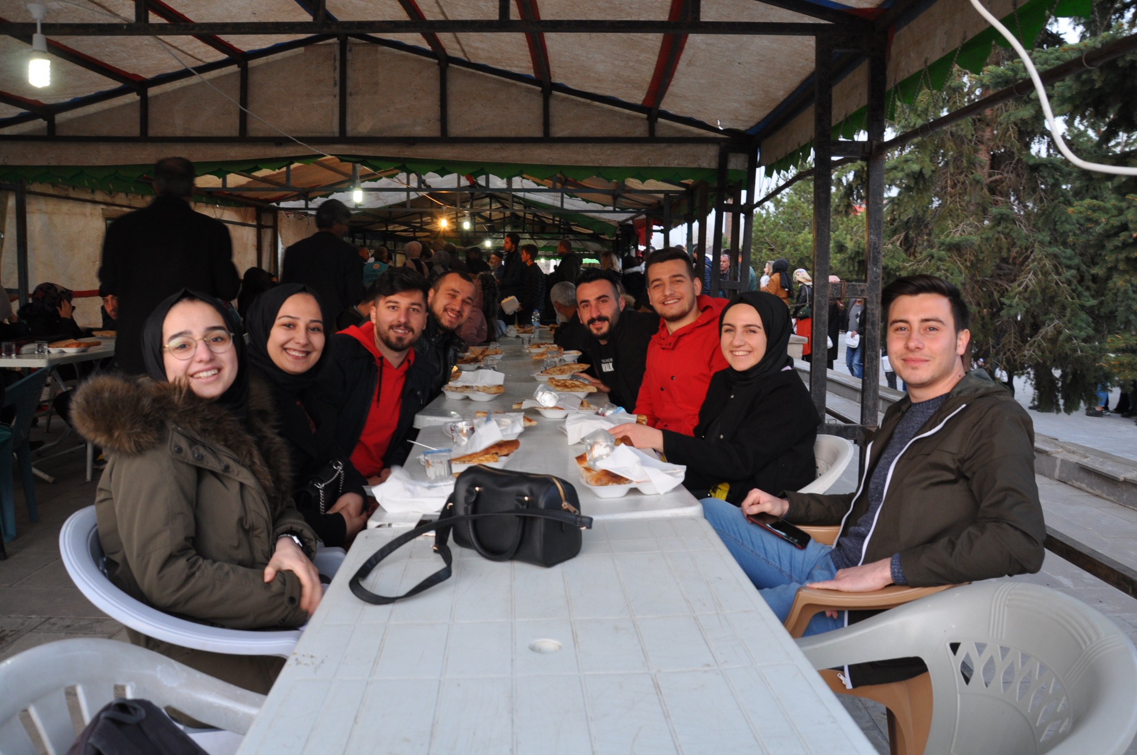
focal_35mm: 27
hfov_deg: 67.4
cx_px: 568
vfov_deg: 47.8
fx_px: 852
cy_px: 378
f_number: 5
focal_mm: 18
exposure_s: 1/25
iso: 400
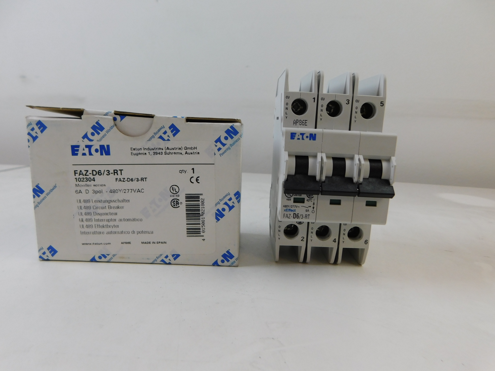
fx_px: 329
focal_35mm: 23
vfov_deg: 58.9
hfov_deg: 73.9
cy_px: 186
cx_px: 248
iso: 125
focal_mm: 4
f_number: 3
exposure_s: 1/30
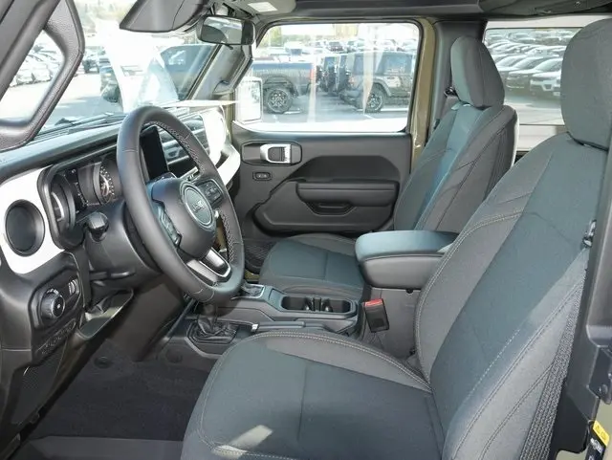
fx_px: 495
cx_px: 306
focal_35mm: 28
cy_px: 230
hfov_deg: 63.4
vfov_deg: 49.8
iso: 400
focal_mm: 14
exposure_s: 1/60
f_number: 5
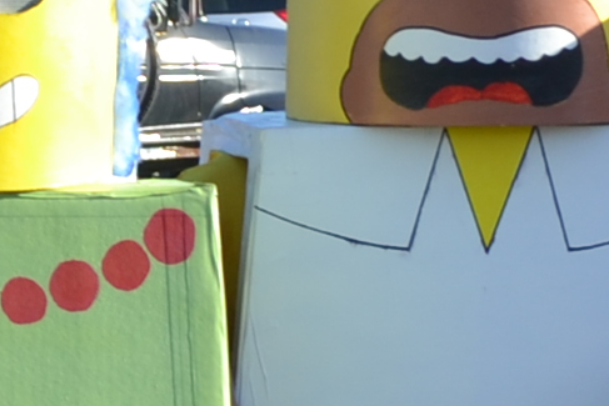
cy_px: 660
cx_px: -231
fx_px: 3604
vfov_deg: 6.4
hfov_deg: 9.5
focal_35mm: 213
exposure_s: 1/200
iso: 100
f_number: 7.1
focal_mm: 20
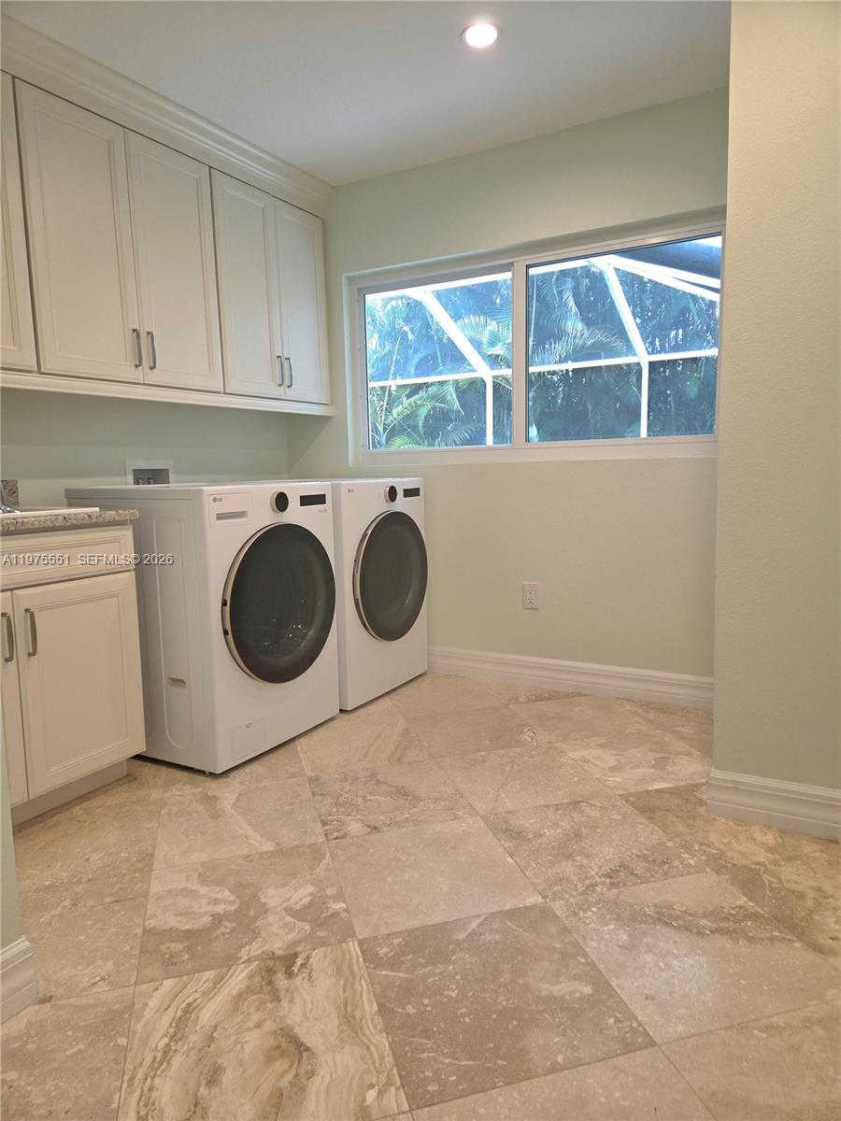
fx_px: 745
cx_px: 420
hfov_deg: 58.9
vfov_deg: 73.9
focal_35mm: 23
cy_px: 560
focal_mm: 5.4
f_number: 1.8
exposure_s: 1/60.2
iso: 40
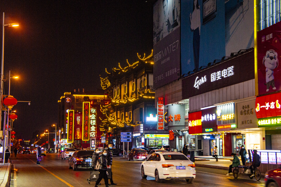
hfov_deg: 33.4
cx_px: 140
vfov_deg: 22.6
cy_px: 94
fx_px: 468
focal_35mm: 60
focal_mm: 40
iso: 800
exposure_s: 1/50
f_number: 4.5
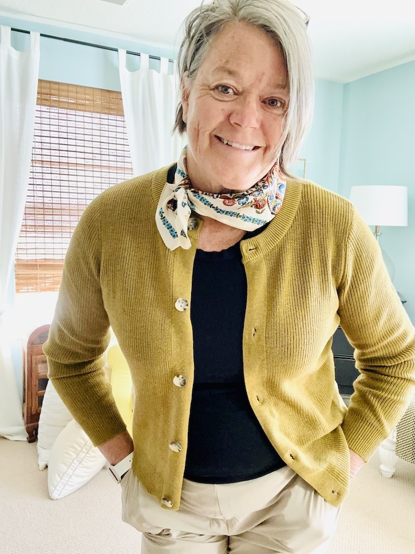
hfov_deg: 46.8
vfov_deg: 60.0
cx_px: 208
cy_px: 277
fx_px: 480
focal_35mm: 30
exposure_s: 1/40
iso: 200
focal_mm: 2.69
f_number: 1.9
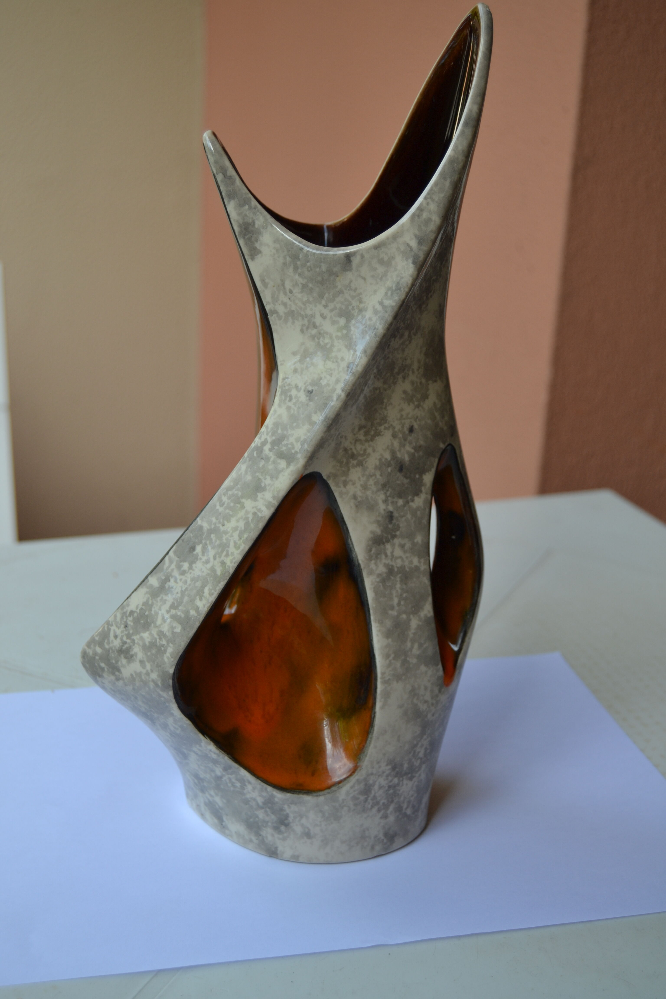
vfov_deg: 41.1
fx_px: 1332
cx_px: 333
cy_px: 500
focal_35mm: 48
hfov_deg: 28.1
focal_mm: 32
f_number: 5.6
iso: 180
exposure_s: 1/125
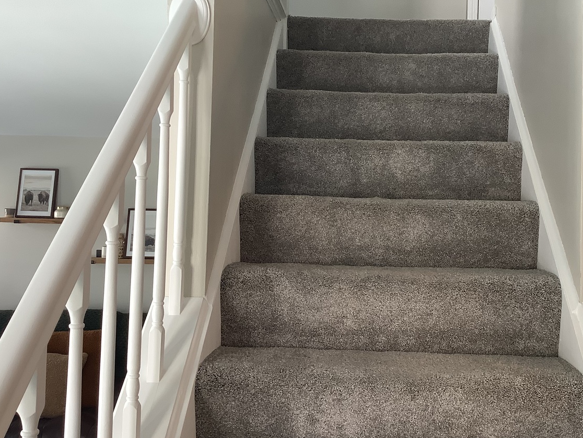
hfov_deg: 46.5
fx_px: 674
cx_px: 353
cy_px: 183
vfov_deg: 35.9
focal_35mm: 40
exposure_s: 1/60
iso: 80
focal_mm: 3.3
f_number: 2.4
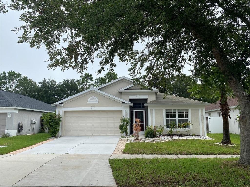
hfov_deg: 67.3
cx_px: 125
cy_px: 94
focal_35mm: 26
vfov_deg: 53.1
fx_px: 188
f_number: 1.8
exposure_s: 1/1754
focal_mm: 4.25
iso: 32
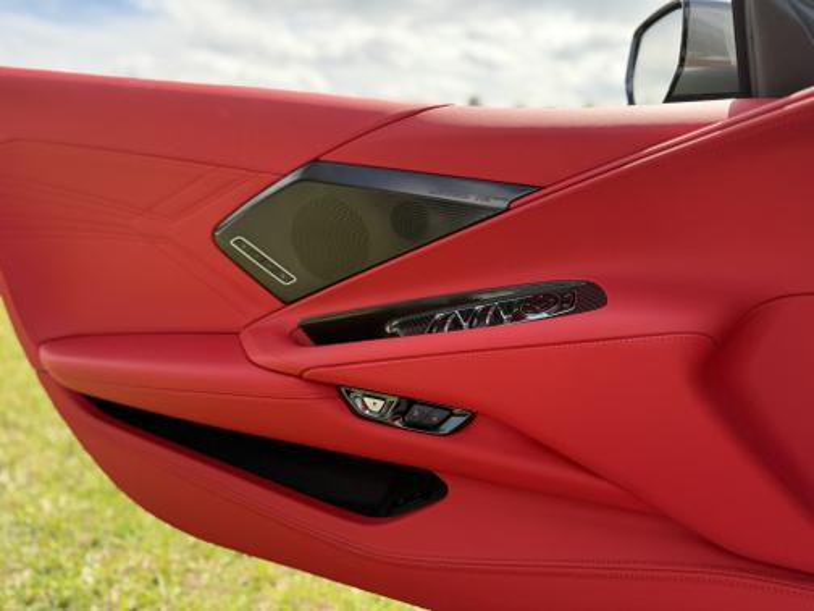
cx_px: 407
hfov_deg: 71.6
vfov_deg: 56.8
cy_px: 306
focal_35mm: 24
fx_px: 564
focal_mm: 6.76
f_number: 1.78
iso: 100
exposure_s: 1/943
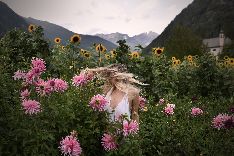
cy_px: 78
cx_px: 117
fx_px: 227
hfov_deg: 54.4
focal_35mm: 35
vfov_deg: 37.8
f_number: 3.5
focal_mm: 35
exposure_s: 1/1000
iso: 200
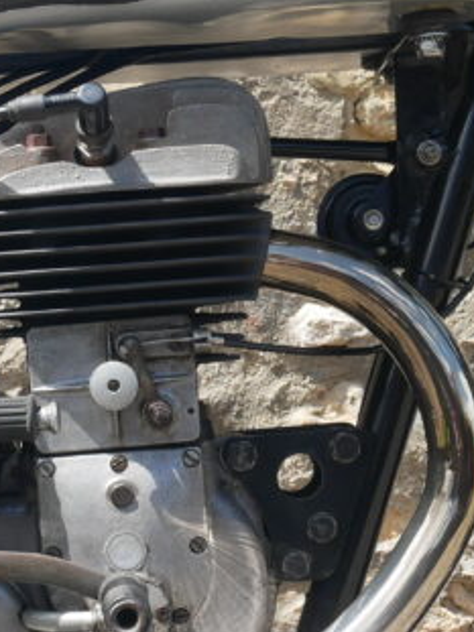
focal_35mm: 112
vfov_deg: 17.6
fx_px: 2046
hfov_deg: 13.1
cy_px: 389
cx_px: 73
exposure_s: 1/250
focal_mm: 17
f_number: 6.3
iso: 200
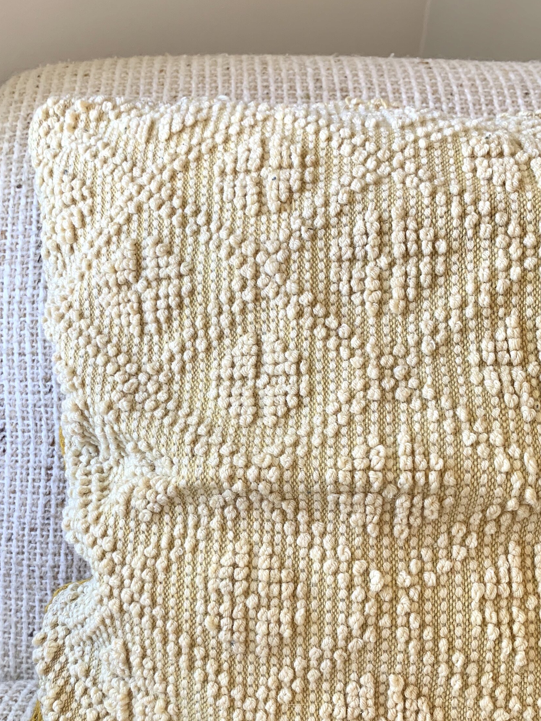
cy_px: 446
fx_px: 813
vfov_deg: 47.5
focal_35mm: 39
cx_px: 194
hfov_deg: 36.6
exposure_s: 1/83
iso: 100
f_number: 1.8
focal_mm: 4.25
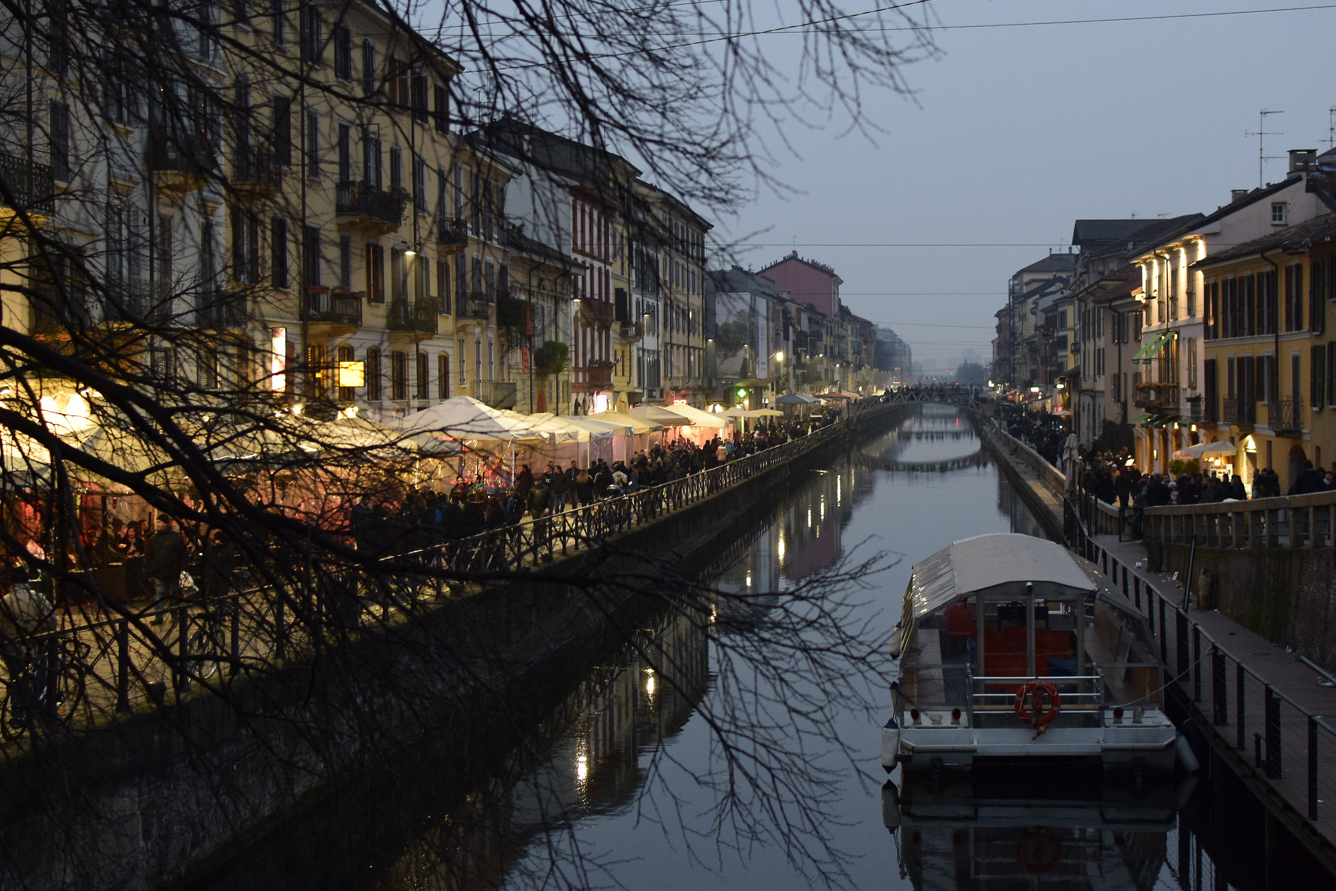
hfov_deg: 33.6
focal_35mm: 60
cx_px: 725
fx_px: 2210
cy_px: 411
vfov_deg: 22.8
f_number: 2.8
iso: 1600
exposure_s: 1/40
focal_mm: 35
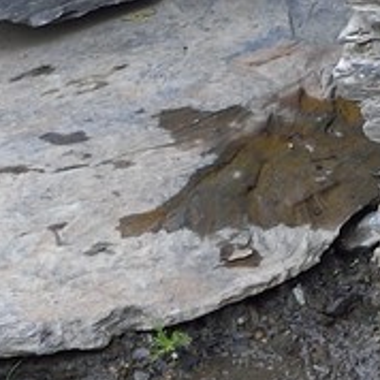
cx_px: 1531
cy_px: -711
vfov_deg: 4.9
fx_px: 4272
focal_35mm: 344
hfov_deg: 4.6
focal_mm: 45
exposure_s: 1/200
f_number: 8
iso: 400
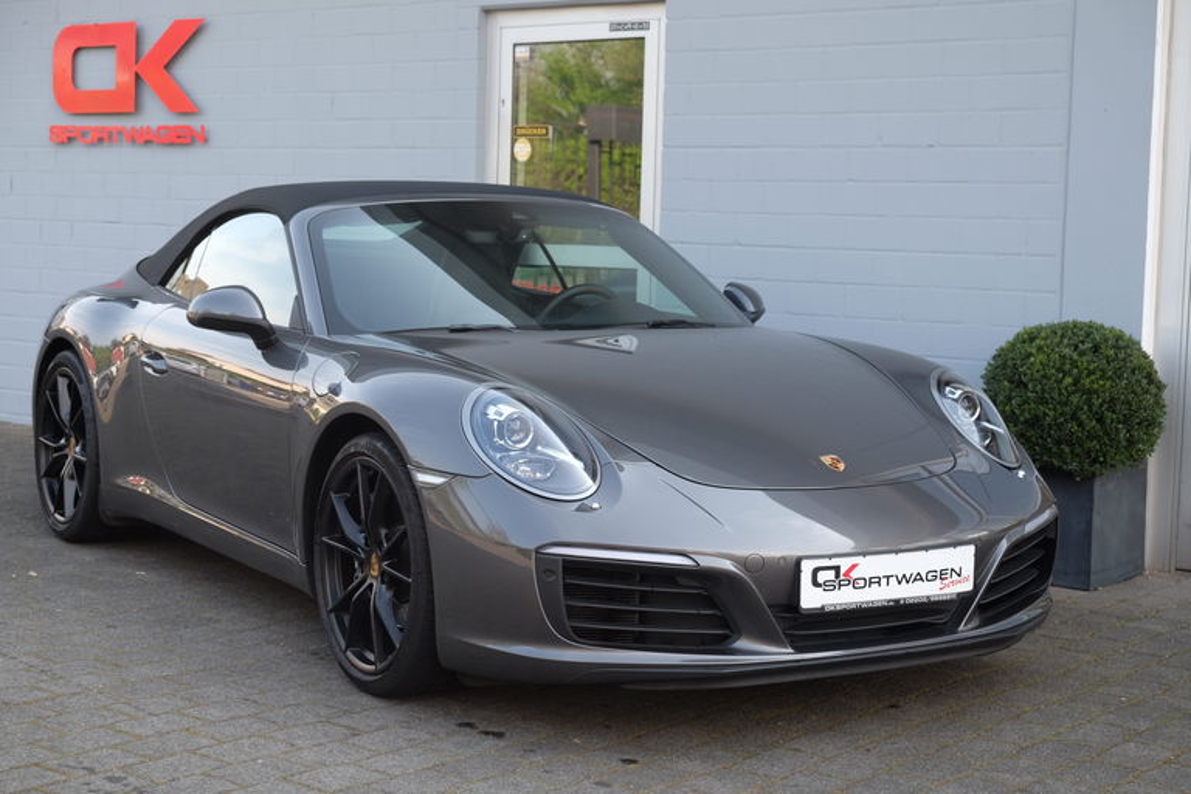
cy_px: 397
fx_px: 2018
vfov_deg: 22.3
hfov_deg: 32.9
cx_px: 596
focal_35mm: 61
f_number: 5
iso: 200
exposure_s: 1/140
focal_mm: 40.7
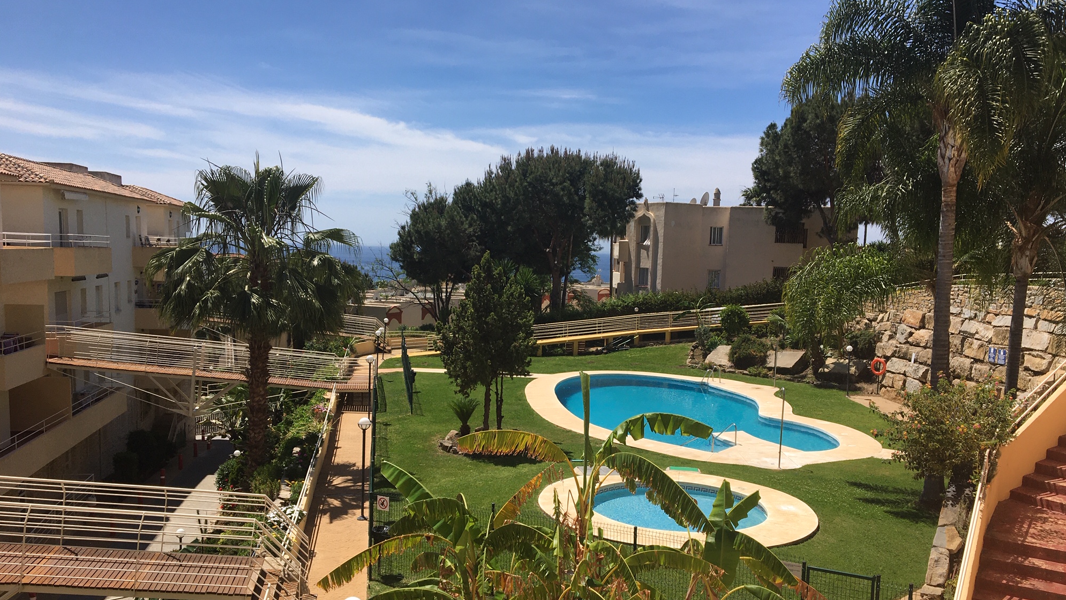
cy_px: 364
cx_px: 539
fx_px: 905
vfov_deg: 36.5
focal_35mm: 32
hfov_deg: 61.0
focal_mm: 4.15
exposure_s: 1/2079
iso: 25
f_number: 2.2
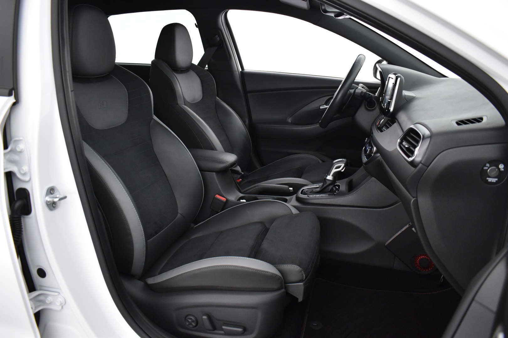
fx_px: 381
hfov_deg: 67.4
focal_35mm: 27
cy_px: 169
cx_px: 254
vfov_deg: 47.9
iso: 2000
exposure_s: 1/30
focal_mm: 18
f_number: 3.5
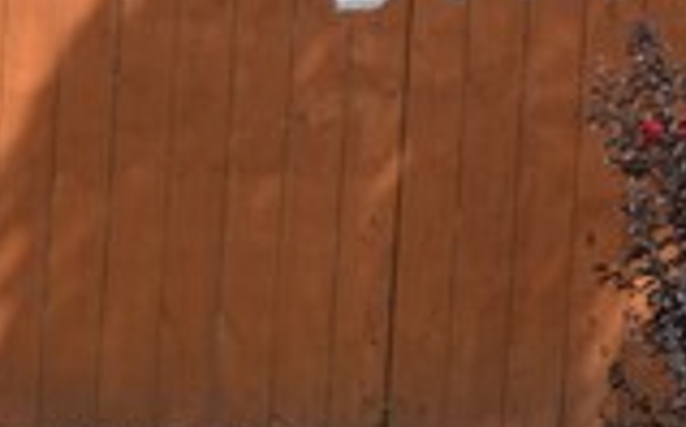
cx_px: 2125
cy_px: -274
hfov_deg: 7.3
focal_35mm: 251
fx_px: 4688
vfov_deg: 5.2
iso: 200
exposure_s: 1/250
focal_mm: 24
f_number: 8
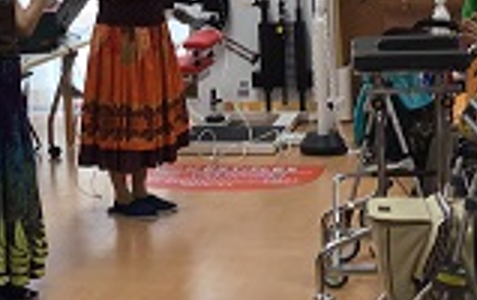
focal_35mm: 101
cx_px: 177
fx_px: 1315
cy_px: 42
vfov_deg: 12.9
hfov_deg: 20.5
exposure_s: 1/60
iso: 25
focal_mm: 3.3
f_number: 2.4
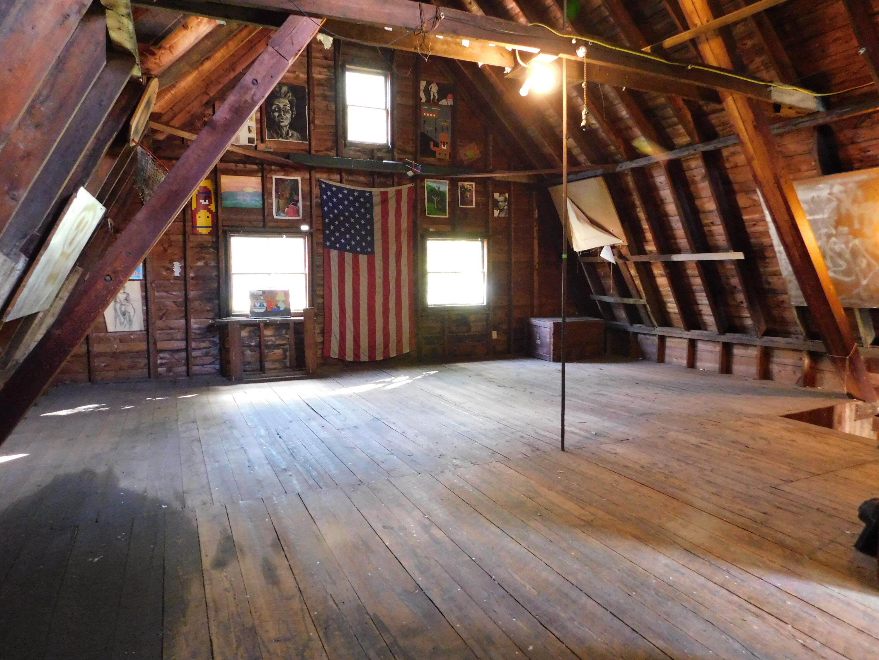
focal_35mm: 23
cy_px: 330
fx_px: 584
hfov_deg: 73.9
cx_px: 440
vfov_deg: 58.9
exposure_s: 1/10
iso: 800
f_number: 3
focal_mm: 4
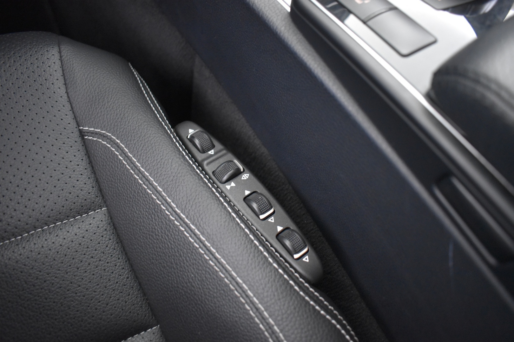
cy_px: 171
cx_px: 257
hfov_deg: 67.4
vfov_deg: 47.9
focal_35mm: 27
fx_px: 385
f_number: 3.5
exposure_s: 1/8
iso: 3200
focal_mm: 18
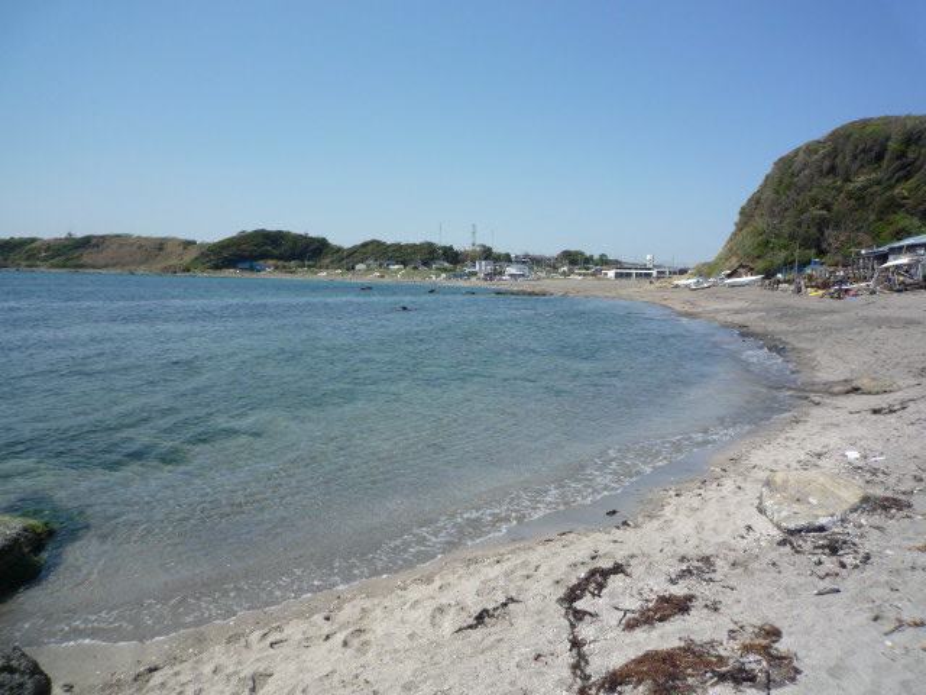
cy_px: 348
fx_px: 669
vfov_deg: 54.9
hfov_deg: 69.4
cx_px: 463
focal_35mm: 25
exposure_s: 1/800
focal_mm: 4.4
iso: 100
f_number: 4.5
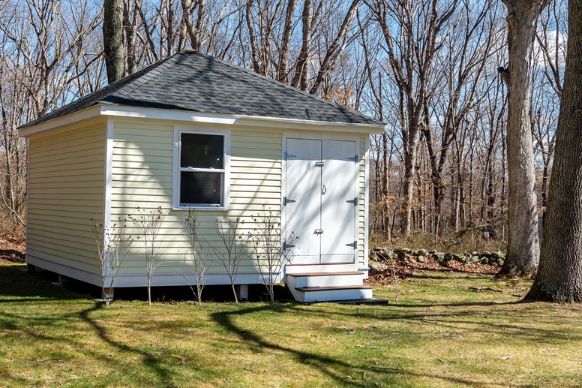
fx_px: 792
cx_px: 207
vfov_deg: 27.5
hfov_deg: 40.0
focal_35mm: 49
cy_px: 161
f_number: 9
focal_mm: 35
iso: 100
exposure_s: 1/125
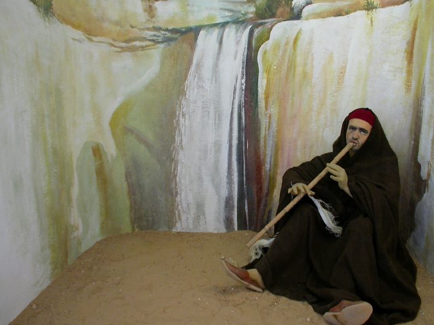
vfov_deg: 32.2
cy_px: 160
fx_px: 564
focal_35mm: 45
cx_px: 253
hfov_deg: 41.9
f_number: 2.6
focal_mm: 7.85
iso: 100
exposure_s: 1/6.8
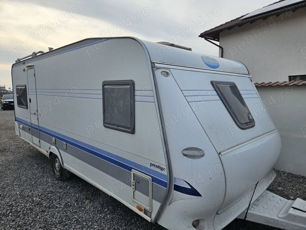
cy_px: 115
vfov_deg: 58.9
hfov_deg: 73.9
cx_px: 153
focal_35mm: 23
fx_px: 203
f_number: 1.8
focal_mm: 5.4
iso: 25
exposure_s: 1/1894
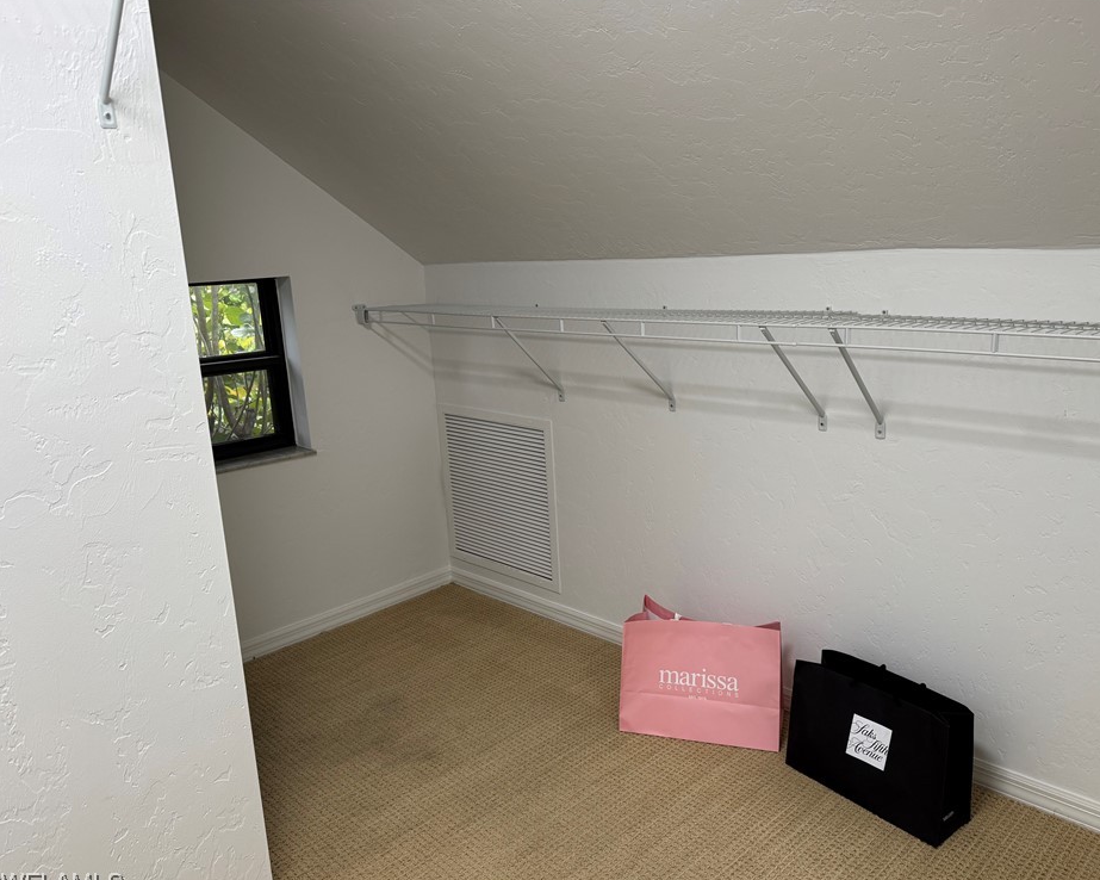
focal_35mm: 26
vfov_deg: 54.9
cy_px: 452
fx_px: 846
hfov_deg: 66.0
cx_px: 588
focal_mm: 6.76
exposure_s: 1/120
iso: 160
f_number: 1.78
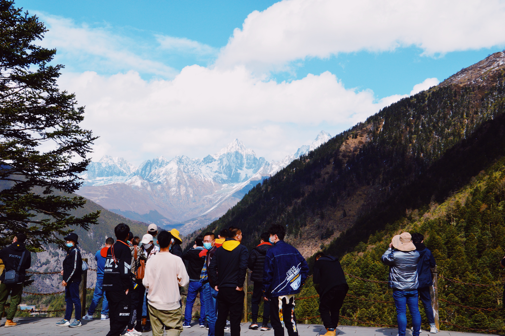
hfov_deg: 43.6
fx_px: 631
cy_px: 168
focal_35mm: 45
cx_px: 252
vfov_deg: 29.8
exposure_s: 1/400
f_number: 11
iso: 400
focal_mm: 30
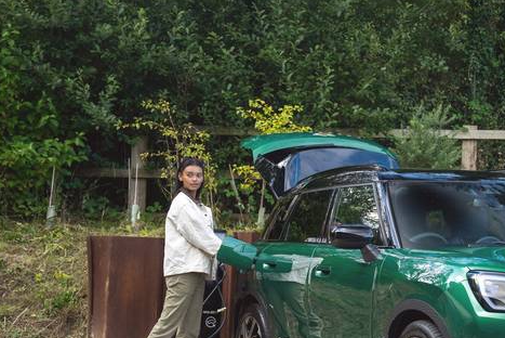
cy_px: 228
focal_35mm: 93
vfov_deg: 14.7
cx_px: 447
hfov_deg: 21.4
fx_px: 1307
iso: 640
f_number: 2.8
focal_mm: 42.5
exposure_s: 1/640
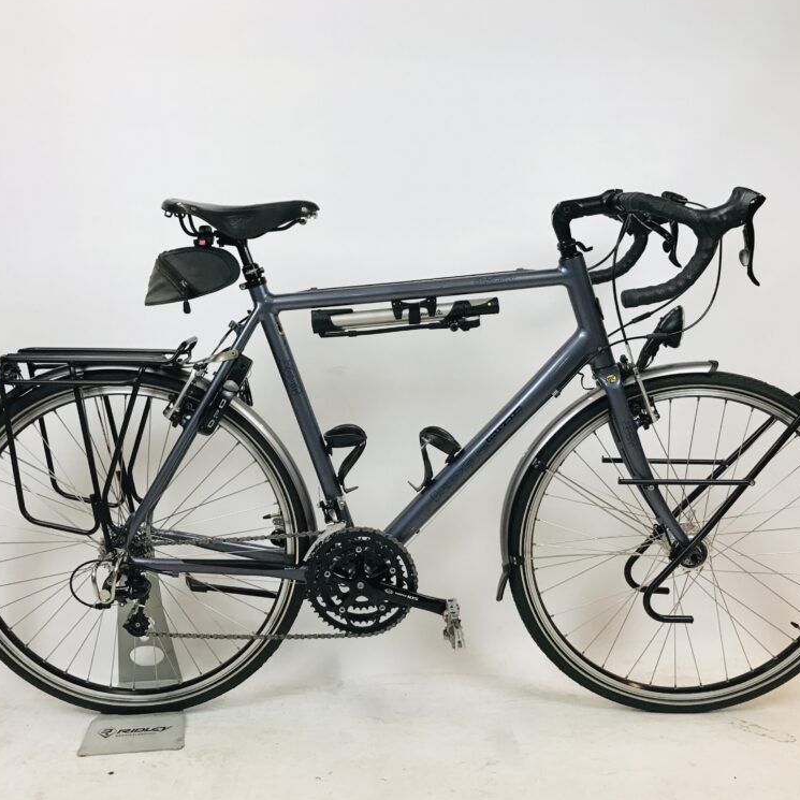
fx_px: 889
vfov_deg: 48.5
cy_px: 398
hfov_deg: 48.5
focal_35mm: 34
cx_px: 402
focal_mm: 3.99
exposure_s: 1/33
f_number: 1.8
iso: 25
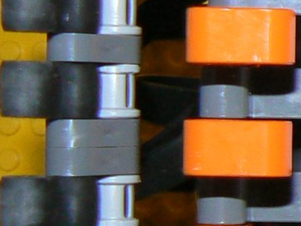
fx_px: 1853
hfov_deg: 8.2
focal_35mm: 213
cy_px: 169
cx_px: 821
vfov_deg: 7.0
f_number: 2.8
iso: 100
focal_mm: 6
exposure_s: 1/30
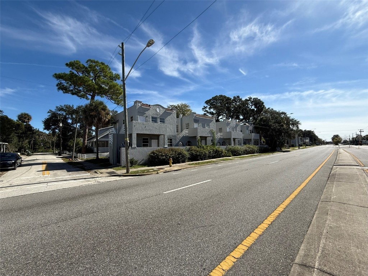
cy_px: 138
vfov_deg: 85.7
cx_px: 184
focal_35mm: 14
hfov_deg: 102.1
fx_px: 149
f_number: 2.2
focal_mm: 2.22
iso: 50
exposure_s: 1/1961
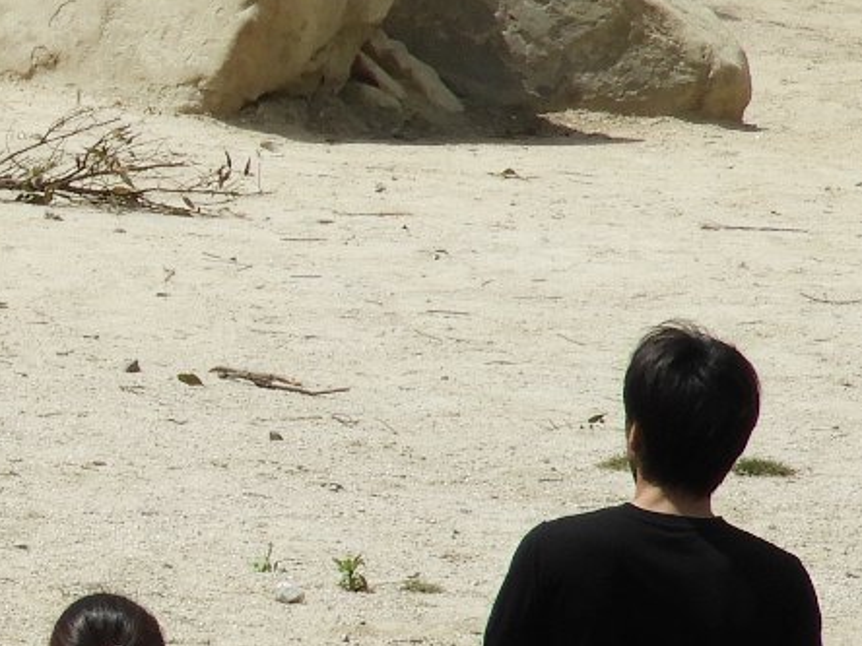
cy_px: 440
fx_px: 18826
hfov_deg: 2.6
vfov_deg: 2.0
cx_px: -870
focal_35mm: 756
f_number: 5.3
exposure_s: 1/800
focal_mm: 32.2
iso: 100
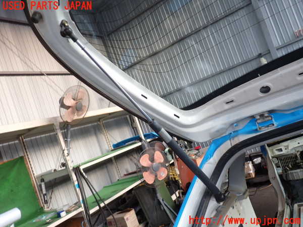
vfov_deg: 46.8
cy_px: 114
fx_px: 263
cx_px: 152
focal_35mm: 30
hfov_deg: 60.0
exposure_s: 1/60
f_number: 2.3
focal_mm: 5.4
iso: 160
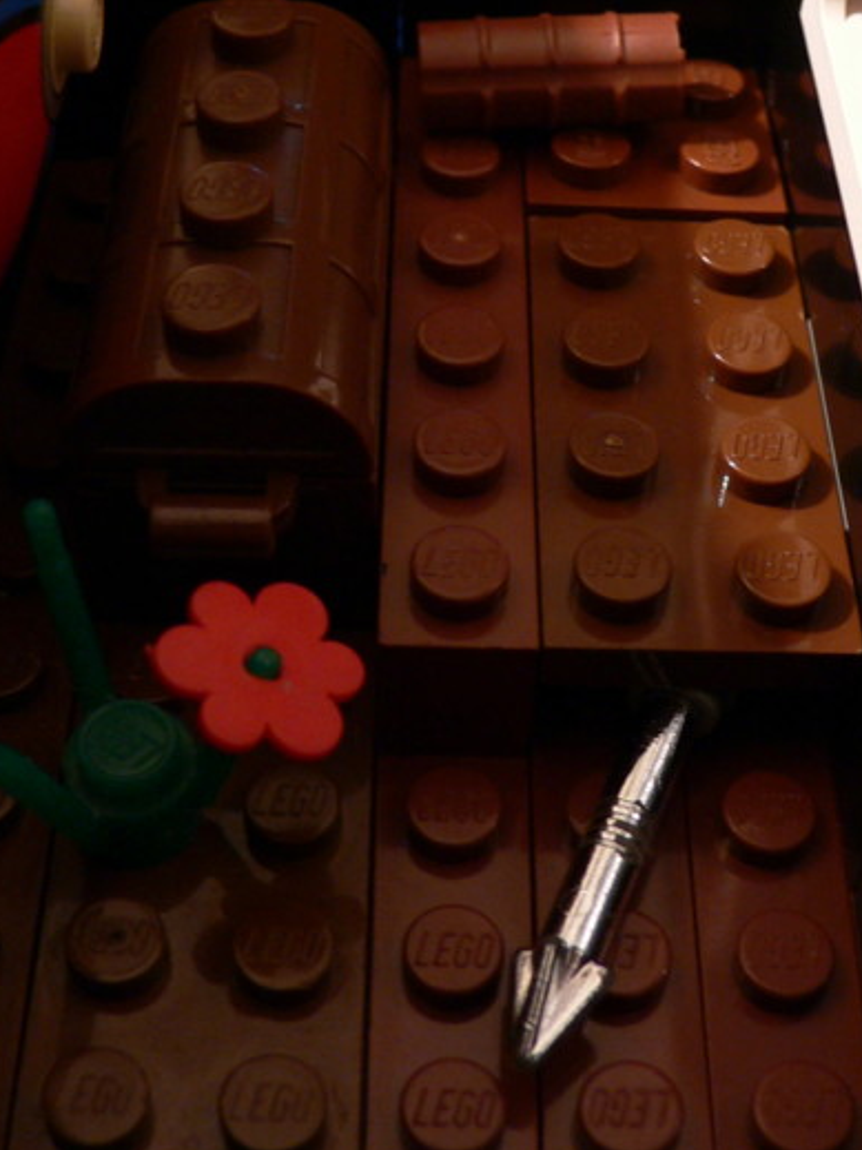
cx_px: 472
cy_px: 419
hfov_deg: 27.0
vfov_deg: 35.3
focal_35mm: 54
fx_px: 1794
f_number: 2.8
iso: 100
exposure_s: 1/4
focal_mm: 4.6
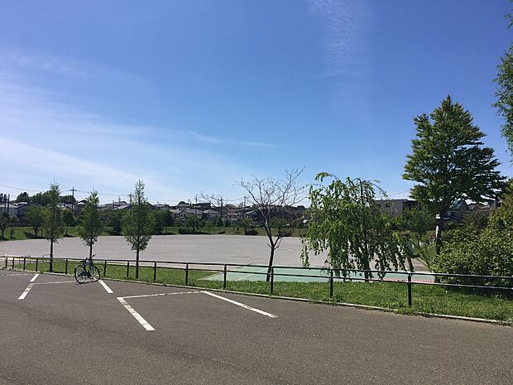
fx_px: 430
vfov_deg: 48.2
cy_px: 192
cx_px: 256
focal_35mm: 29
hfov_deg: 61.7
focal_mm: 4.15
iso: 25
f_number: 2.2
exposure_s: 1/2481
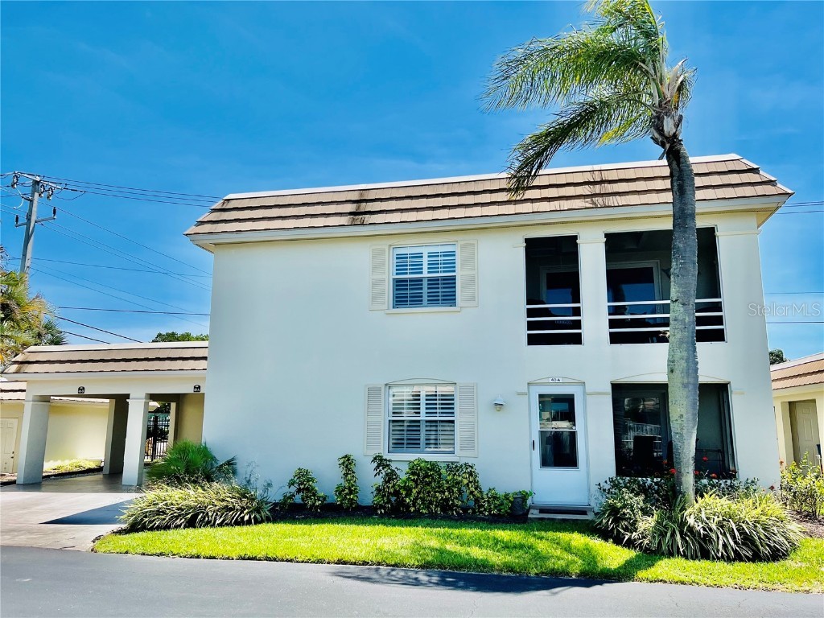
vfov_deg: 53.1
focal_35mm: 26
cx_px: 412
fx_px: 619
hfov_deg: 67.3
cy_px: 309
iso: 50
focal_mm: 5.7
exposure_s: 1/4115
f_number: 1.5
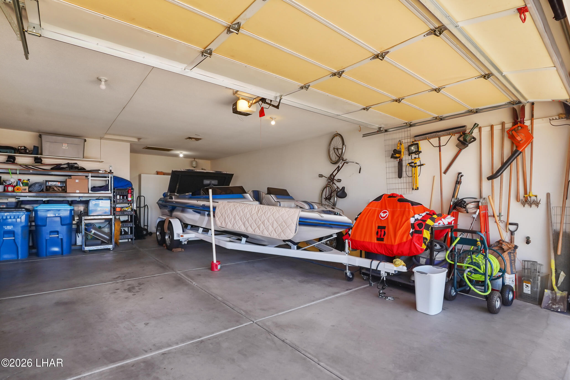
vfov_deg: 73.8
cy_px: 190
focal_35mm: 16
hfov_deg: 96.7
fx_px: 253
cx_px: 285
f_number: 9
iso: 320
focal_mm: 11
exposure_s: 1/40
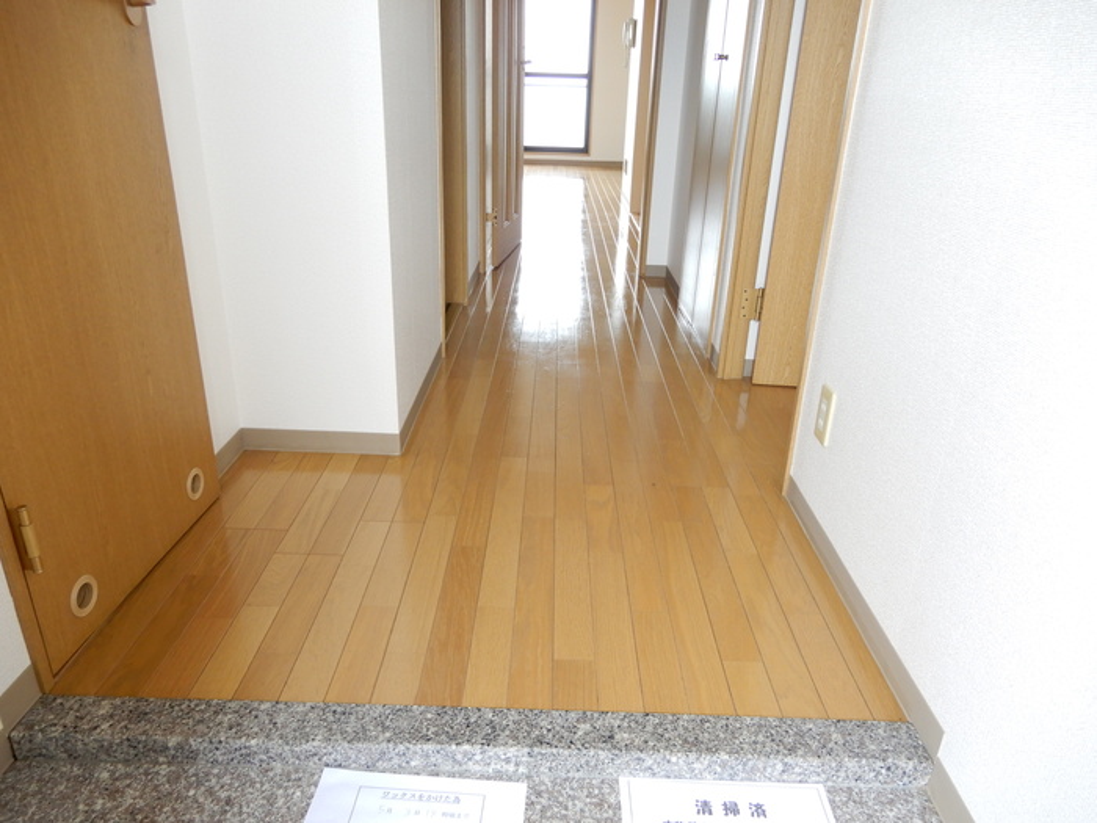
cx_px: 548
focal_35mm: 24
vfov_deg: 56.8
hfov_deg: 71.6
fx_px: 761
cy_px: 412
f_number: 3.4
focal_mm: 4.3
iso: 200
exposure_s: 1/30
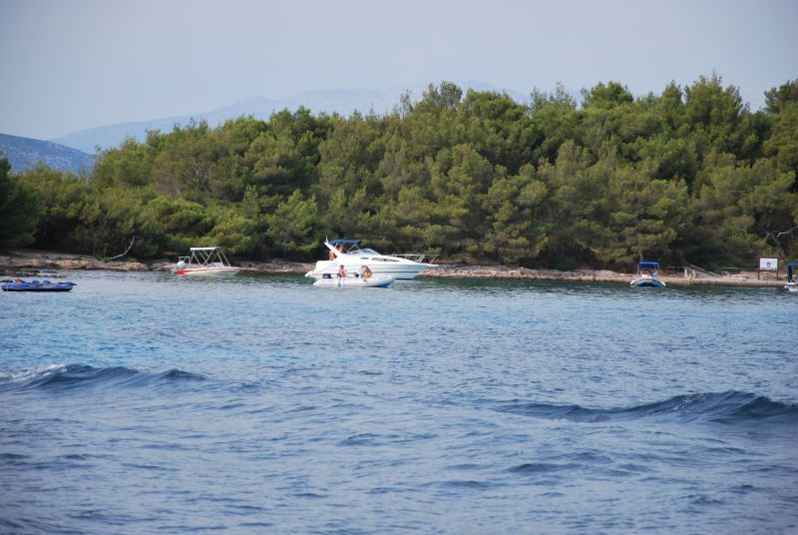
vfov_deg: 8.7
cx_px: 399
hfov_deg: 13.0
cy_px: 268
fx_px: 3496
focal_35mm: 158
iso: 200
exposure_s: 1/500
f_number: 5.6
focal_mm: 105
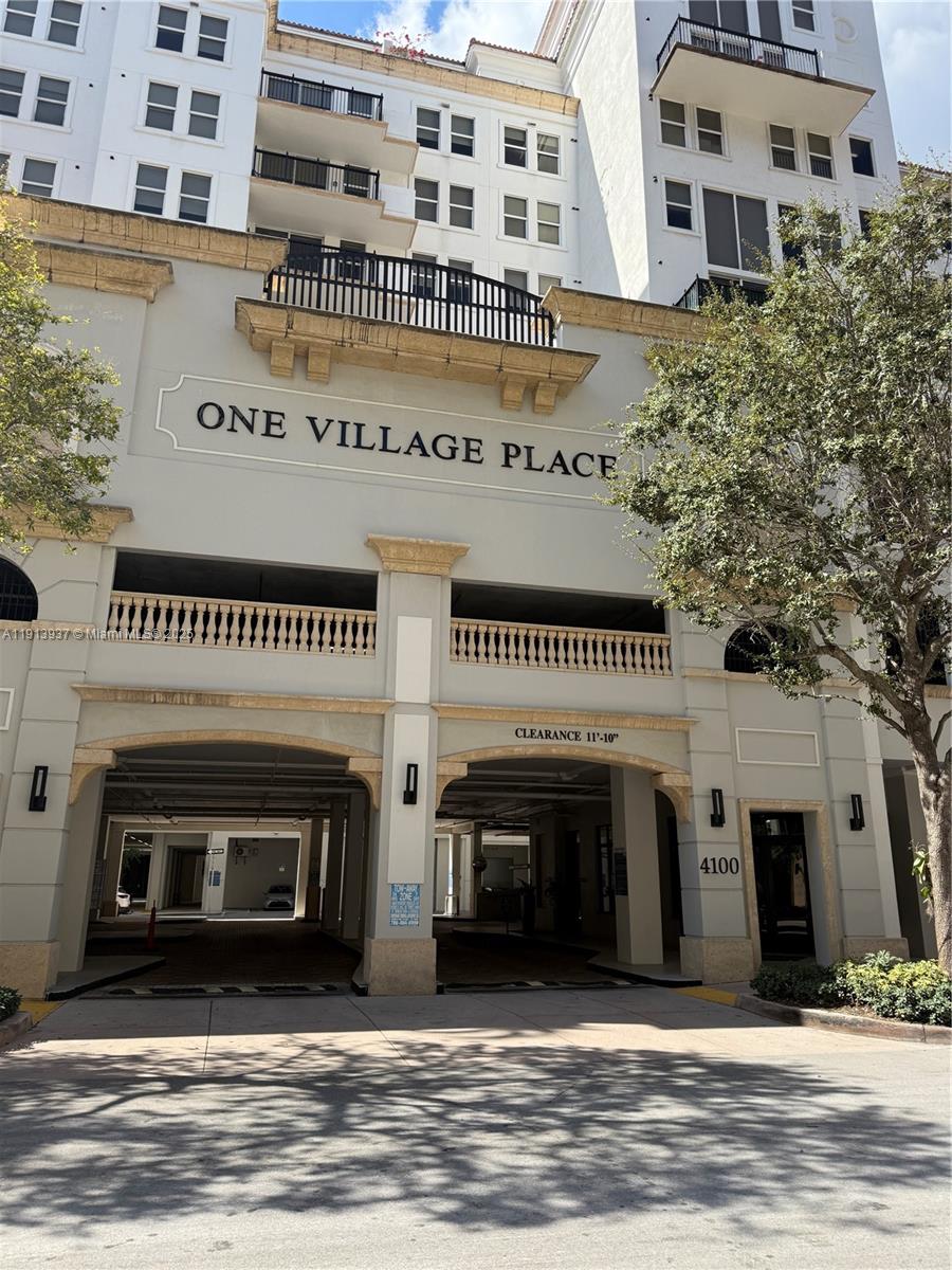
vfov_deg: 71.6
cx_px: 476
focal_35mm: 24
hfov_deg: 56.8
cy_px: 635
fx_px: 880
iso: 100
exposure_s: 1/3021
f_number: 1.78
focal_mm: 6.76
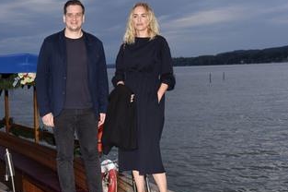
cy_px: 122
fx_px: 575
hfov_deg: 27.8
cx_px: 82
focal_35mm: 72
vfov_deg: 18.8
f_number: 6.3
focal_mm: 50
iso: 1250
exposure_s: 1/160
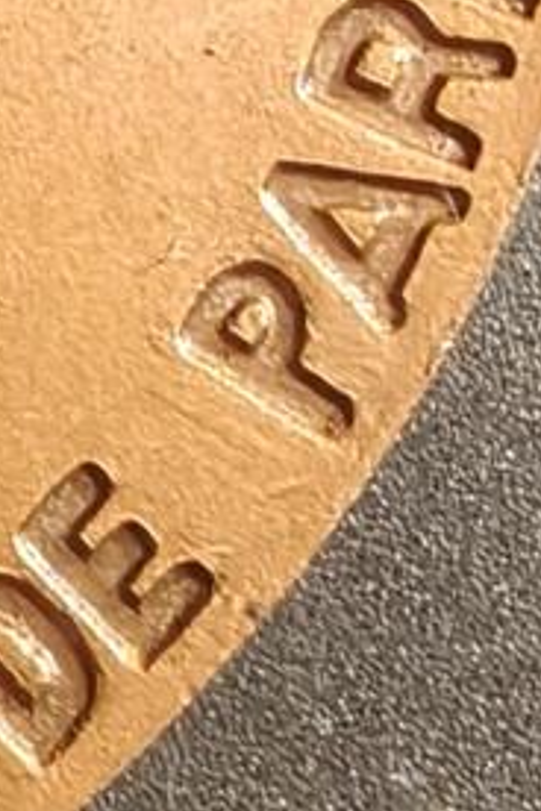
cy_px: 309
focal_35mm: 156
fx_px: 3516
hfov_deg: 7.7
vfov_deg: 13.2
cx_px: -1047
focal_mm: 2.32
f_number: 2
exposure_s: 1/50
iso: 320
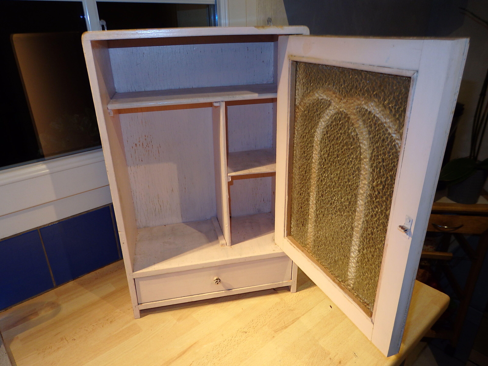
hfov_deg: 69.4
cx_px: 244
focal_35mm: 25
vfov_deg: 54.9
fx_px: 352
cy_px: 183
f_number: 3
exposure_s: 1/40
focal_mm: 4.5
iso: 125
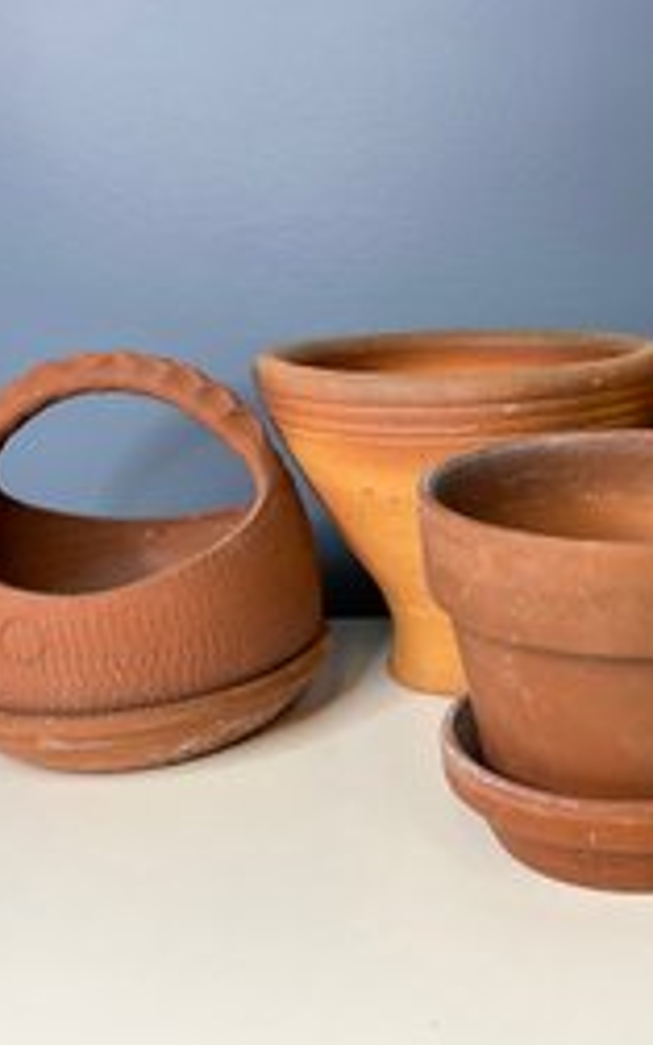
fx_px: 1195
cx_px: 626
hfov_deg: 28.9
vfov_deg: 47.2
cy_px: 522
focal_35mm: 42
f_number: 1.8
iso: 40
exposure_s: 1/120
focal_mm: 3
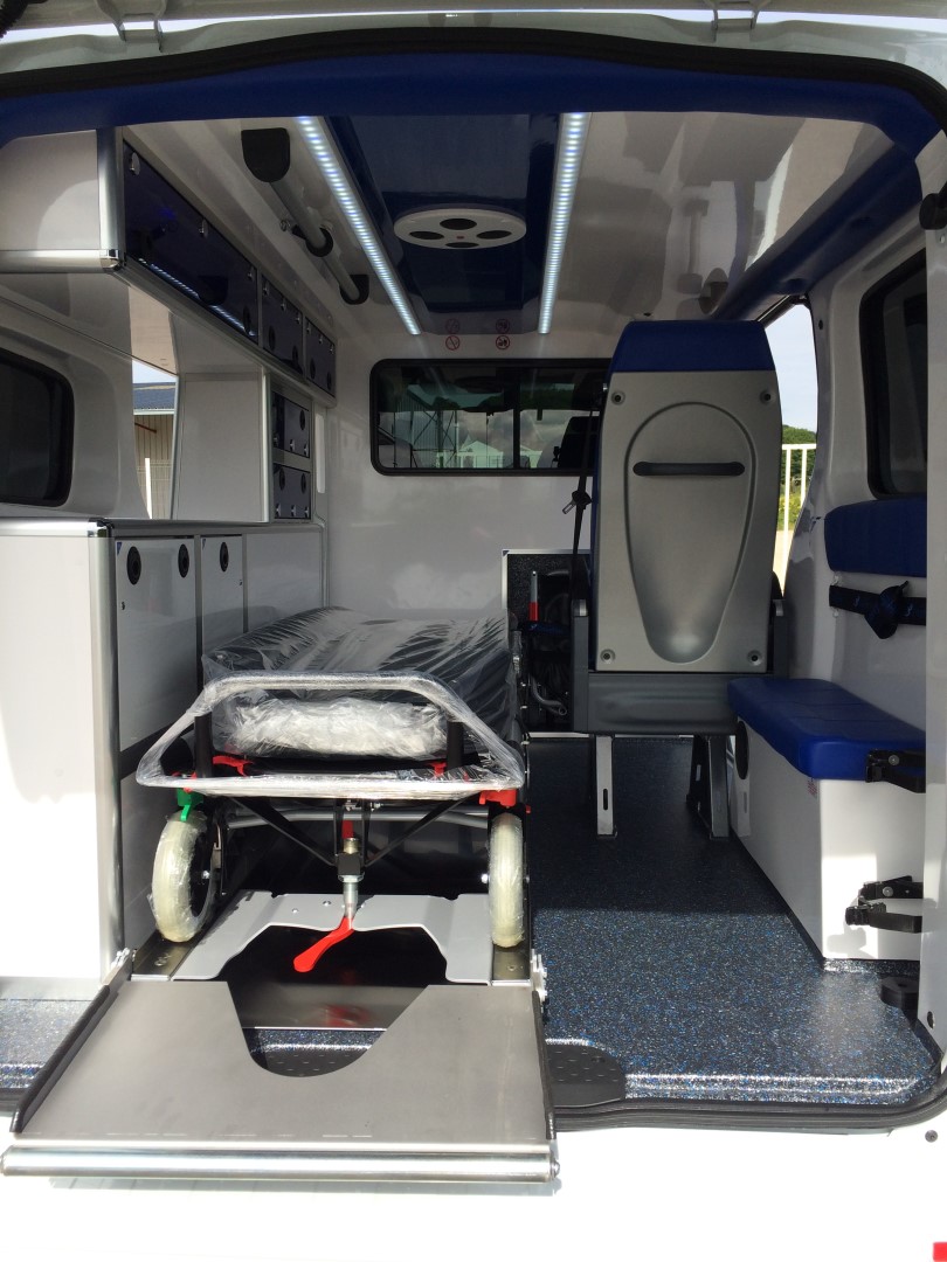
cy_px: 631
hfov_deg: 48.2
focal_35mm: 29
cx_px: 474
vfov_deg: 61.7
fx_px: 1058
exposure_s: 1/1520
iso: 32
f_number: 2.2
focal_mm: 4.15
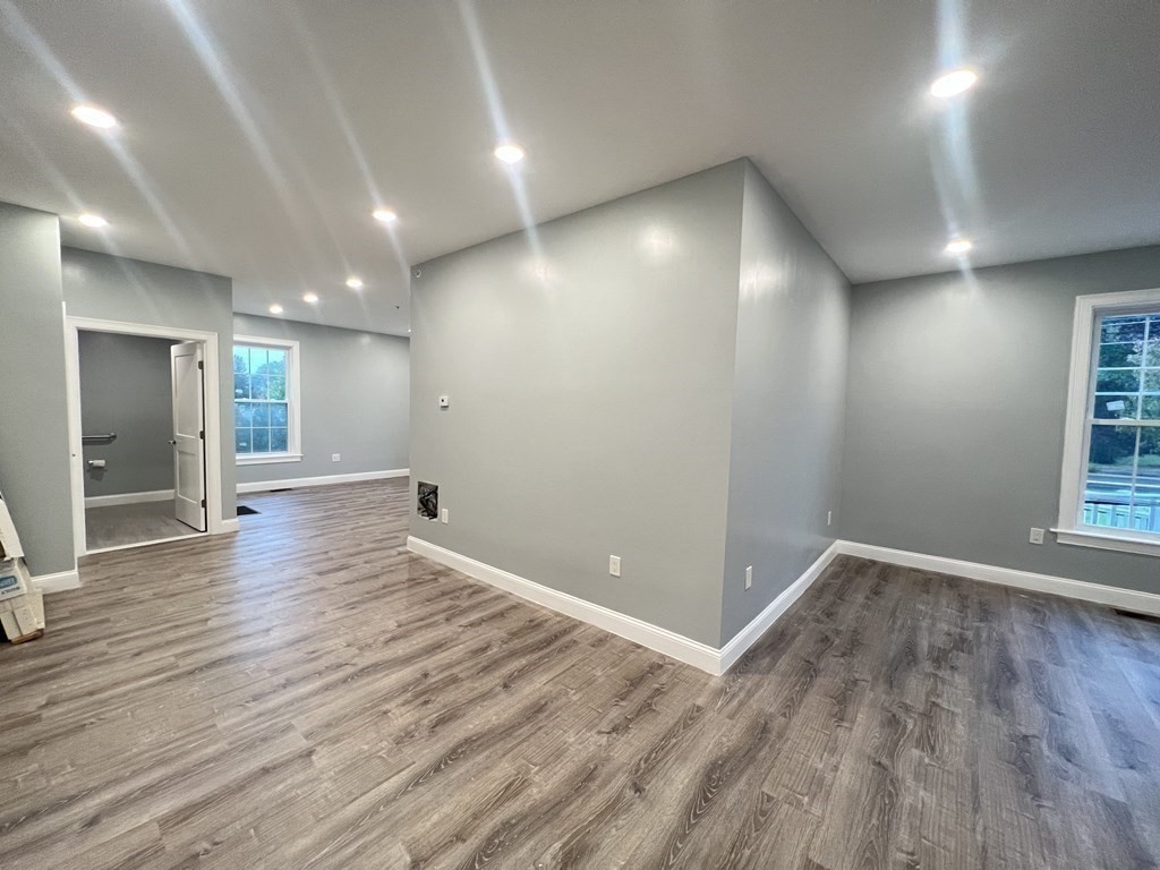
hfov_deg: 106.2
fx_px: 436
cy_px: 435
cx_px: 580
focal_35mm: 13
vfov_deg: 89.9
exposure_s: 1/60
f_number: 1.8
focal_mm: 1.57
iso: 200
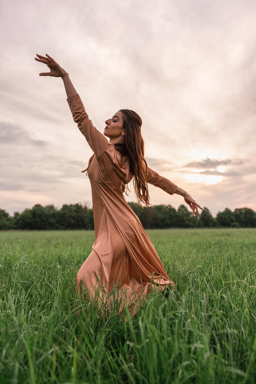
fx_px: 373
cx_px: 128
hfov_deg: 37.9
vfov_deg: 54.4
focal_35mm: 35
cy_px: 192
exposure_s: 1/1000
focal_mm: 35
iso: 320
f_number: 2.8
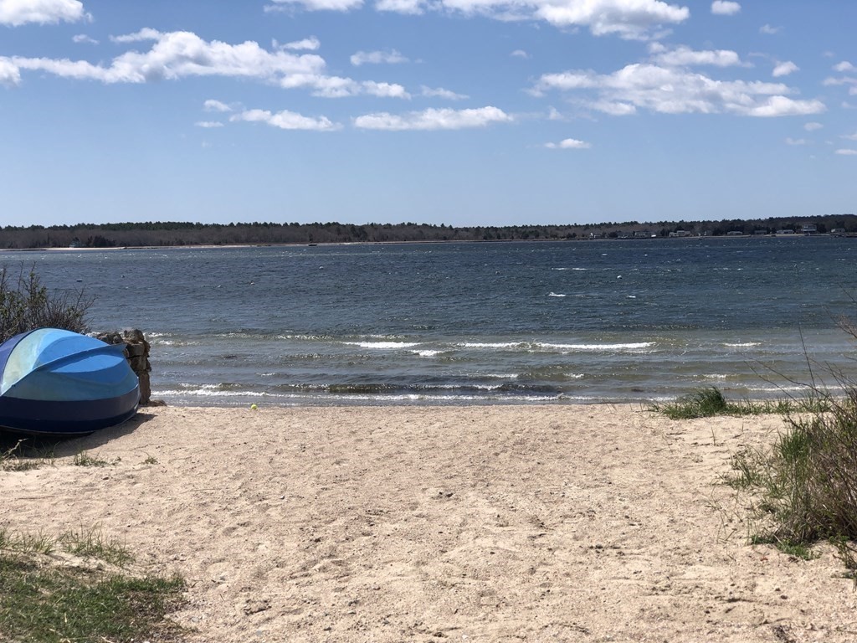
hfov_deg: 33.8
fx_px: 1411
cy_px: 322
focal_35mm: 57
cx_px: 428
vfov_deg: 25.7
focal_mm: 6.6
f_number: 2.8
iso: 20
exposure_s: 1/1312
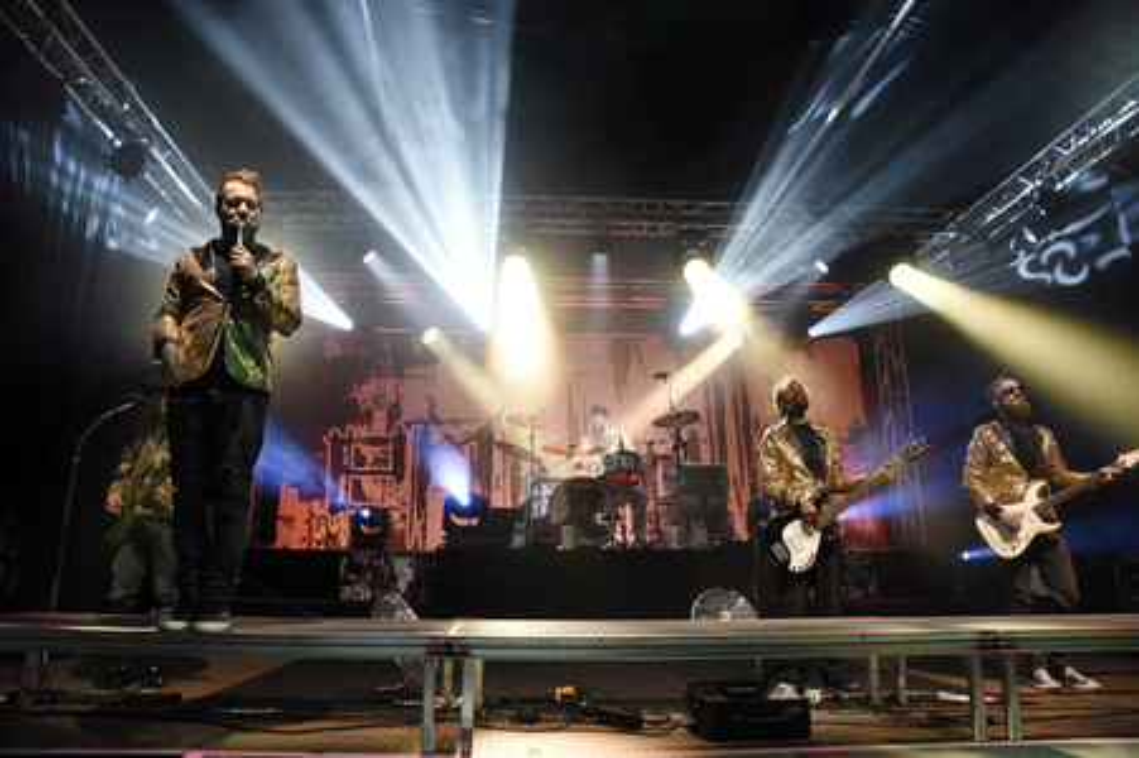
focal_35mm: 24
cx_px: 570
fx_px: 759
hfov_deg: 73.8
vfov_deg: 53.1
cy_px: 379
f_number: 6.3
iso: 2500
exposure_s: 1/100
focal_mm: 24
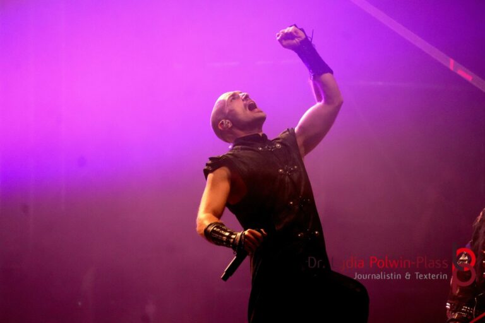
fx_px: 4506
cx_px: 242
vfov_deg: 4.1
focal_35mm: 334
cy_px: 162
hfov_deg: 6.2
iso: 6400
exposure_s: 1/200
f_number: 6.3
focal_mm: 223
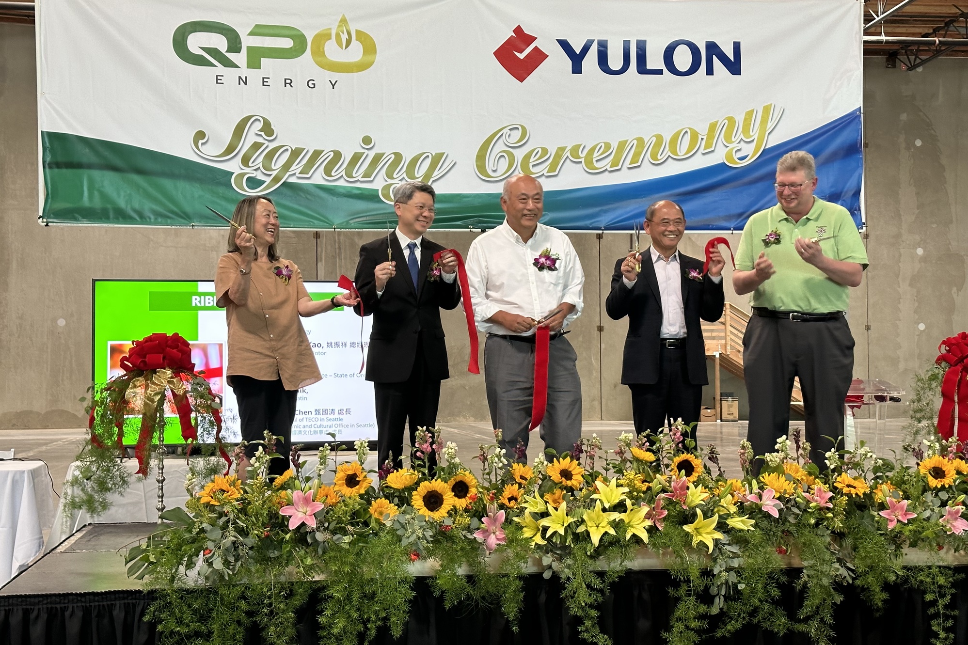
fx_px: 1344
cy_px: 340
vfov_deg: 27.0
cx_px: 484
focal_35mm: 50
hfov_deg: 39.6
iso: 160
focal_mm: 6.86
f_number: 1.78
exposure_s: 1/60
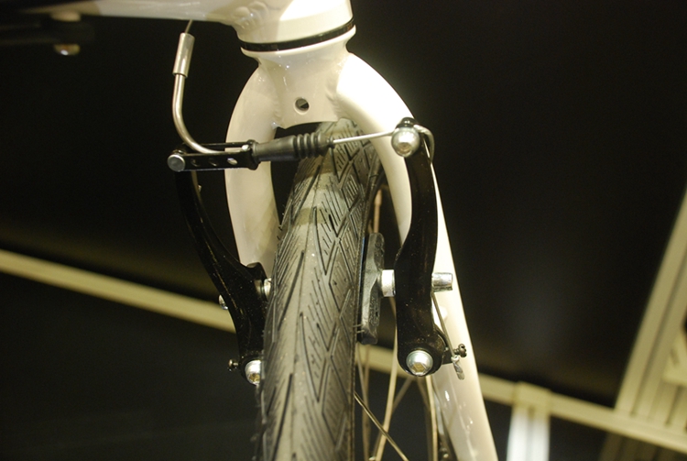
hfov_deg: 42.3
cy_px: 230
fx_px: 889
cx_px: 344
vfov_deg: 29.1
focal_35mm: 46
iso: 800
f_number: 4.2
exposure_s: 1/20
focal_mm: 31
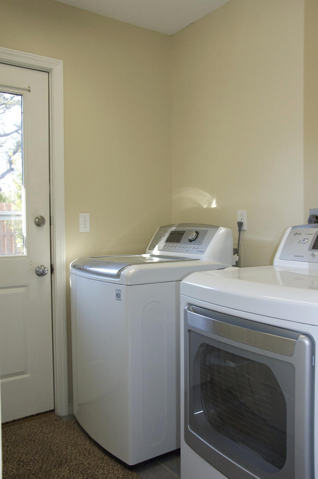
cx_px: 159
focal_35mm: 33
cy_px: 240
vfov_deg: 57.3
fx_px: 438
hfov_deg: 39.9
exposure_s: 1/200
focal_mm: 22
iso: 1000
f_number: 7.1
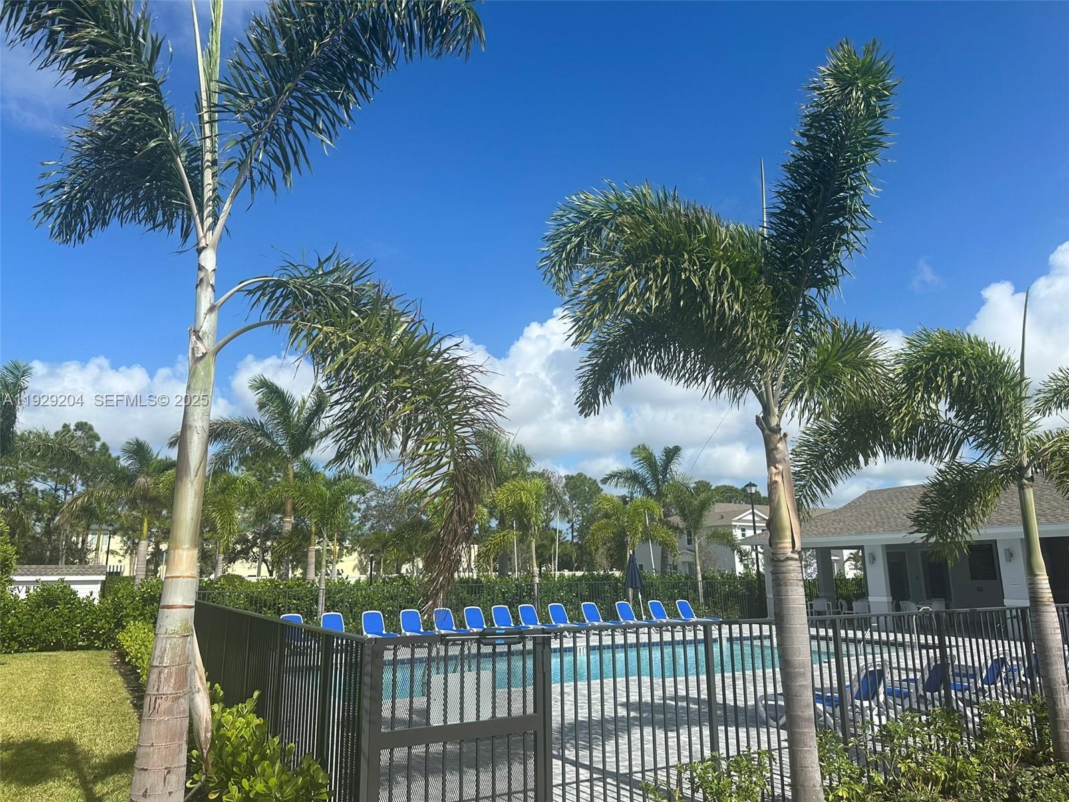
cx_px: 534
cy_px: 401
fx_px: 741
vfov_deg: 56.8
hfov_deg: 71.6
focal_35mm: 24
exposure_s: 1/5848
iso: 80
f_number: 1.78
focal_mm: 6.86
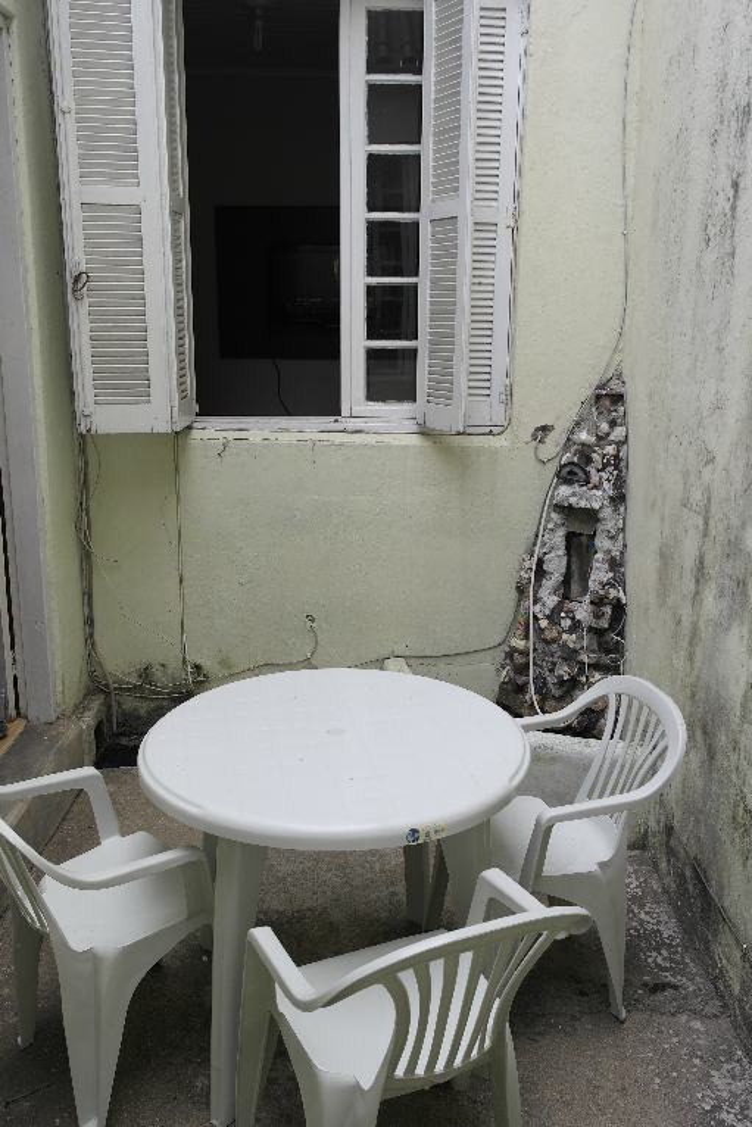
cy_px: 564
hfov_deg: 43.6
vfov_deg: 61.9
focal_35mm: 30
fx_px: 940
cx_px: 376
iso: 100
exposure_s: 1/160
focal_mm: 20
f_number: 5
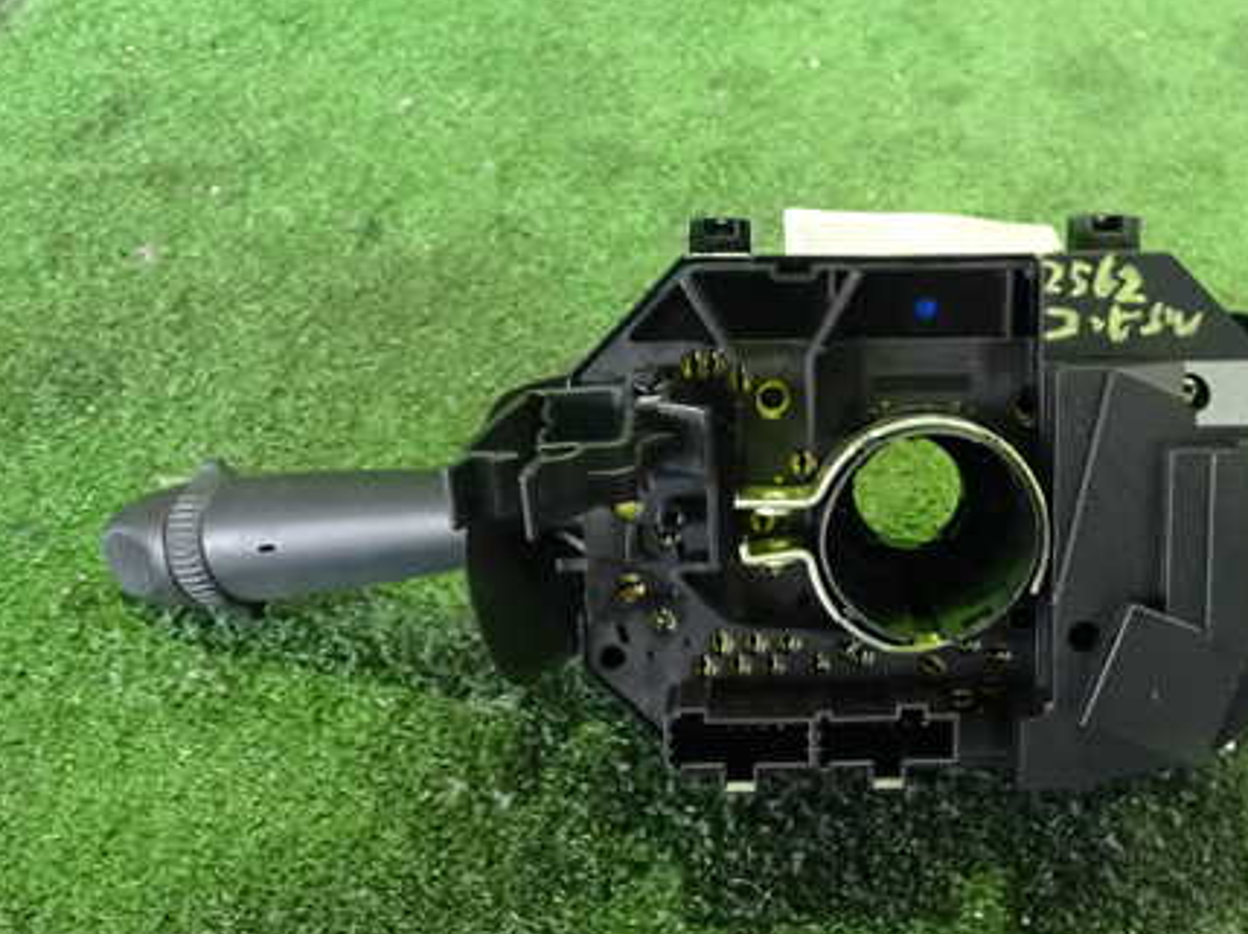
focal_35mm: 42
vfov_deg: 34.3
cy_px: 515
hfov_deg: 44.0
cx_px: 855
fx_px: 1513
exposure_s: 1/60
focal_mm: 5.4
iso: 2000
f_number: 2.3
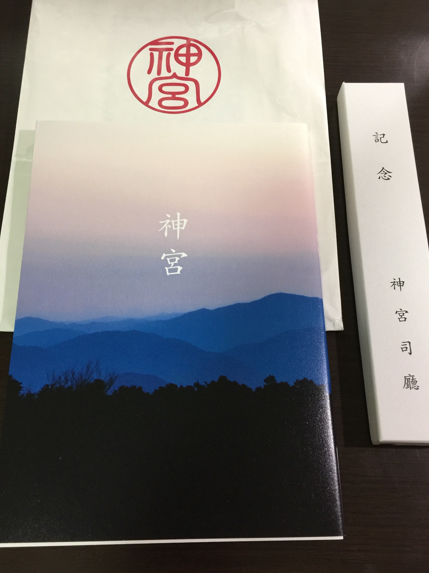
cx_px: 217
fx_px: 496
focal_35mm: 30
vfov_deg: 60.0
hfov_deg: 46.8
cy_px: 290
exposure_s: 1/15
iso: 100
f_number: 2.2
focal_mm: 4.15
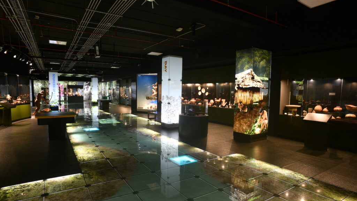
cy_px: 110
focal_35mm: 21
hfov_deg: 83.8
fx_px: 199
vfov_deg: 53.5
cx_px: 178
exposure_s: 1.6
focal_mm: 20
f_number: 8
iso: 100
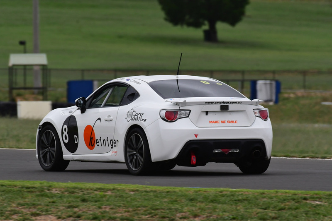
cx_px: 166
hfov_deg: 2.7
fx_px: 6919
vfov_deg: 1.8
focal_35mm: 750
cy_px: 110
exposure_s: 1/640
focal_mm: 500
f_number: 10
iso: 500
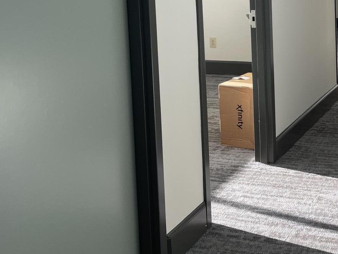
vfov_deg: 23.8
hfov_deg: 30.5
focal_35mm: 59
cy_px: 4
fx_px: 576
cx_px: 334
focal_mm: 4.2
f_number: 1.6
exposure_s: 1/120
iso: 32
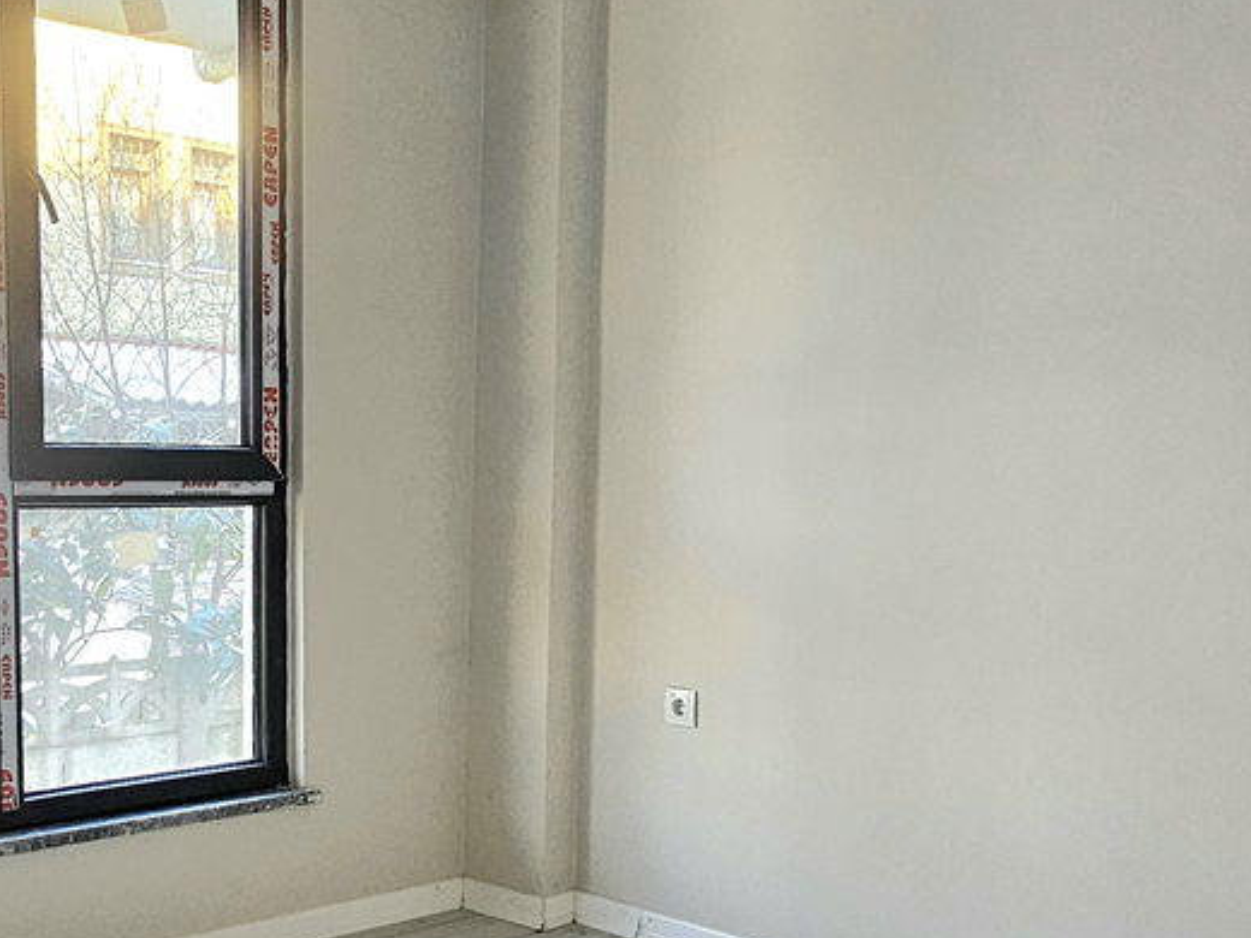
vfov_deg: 35.3
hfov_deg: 46.1
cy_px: 681
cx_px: 414
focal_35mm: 40
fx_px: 1446
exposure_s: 1/50.3
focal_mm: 2.2
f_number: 2.2
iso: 64
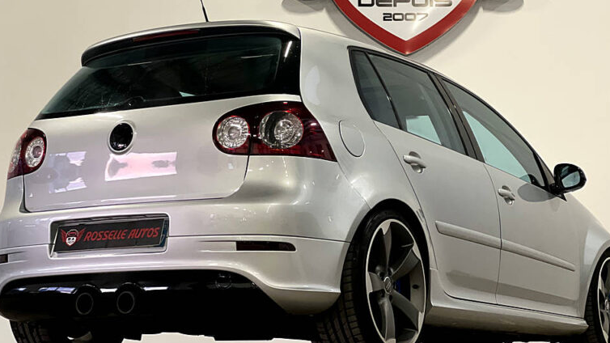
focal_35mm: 89
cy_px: 112
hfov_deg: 23.9
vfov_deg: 13.6
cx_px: 308
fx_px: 1439
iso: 400
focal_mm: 9
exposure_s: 1/20
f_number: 2.8
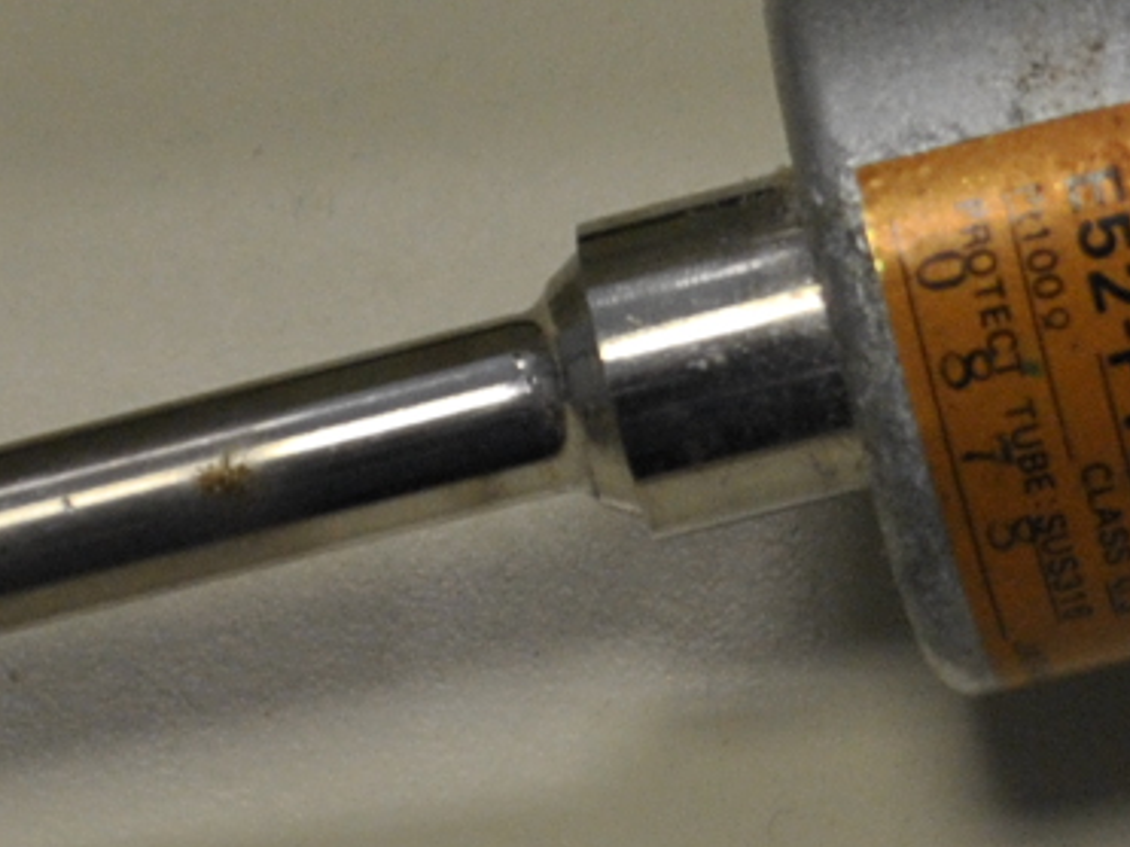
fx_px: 13527
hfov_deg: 4.8
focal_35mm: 415
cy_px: 491
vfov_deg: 3.6
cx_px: 984
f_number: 5.6
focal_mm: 55
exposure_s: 1/30
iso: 320
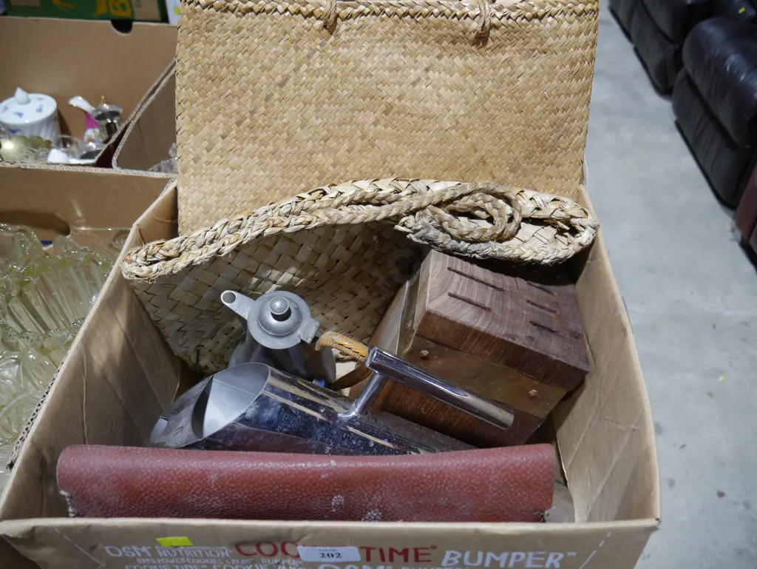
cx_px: 378
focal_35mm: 28
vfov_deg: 49.8
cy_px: 284
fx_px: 613
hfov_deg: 63.4
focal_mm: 14
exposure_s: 1/60
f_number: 3.5
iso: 200
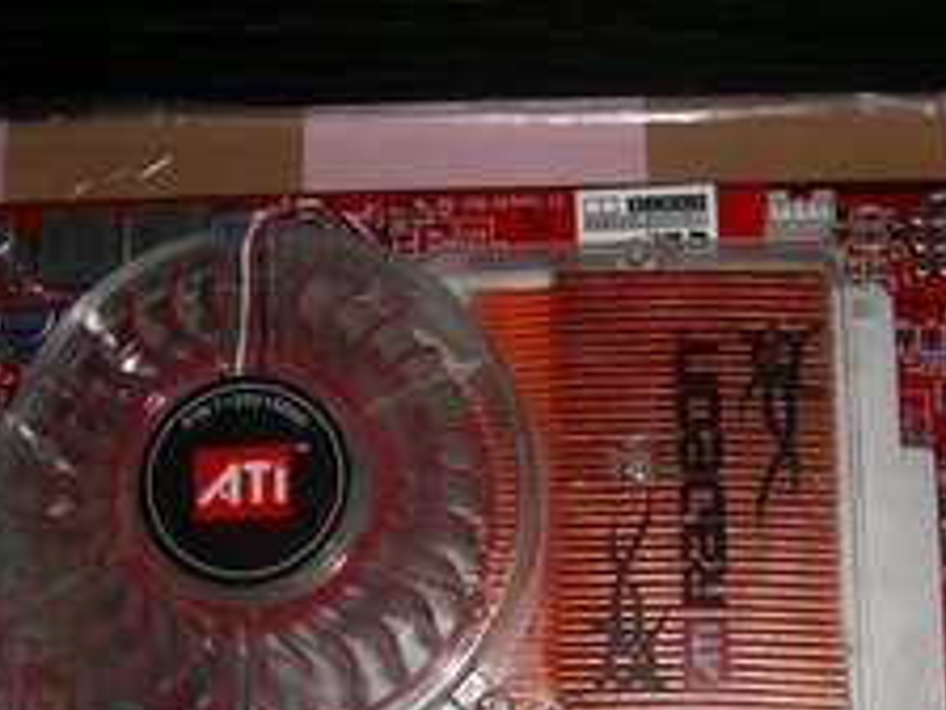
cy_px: 558
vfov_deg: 21.4
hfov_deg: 28.6
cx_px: 481
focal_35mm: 68
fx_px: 1858
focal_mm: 7.9
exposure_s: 1/60
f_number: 2.8
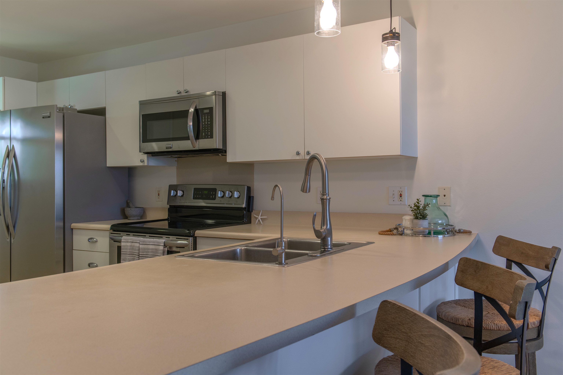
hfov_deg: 58.7
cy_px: 188
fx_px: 500
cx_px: 282
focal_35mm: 32
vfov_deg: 41.1
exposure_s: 1/30
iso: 200
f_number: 7.1
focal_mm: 32
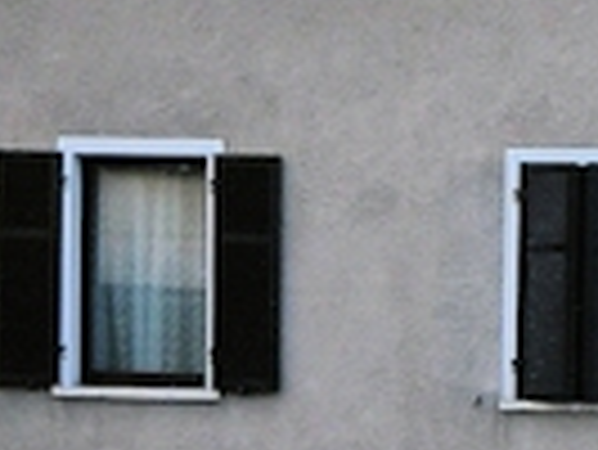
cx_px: 1686
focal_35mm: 173
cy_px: 911
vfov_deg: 8.2
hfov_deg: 9.4
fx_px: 2991
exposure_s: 1/250
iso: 140
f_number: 8
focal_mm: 20
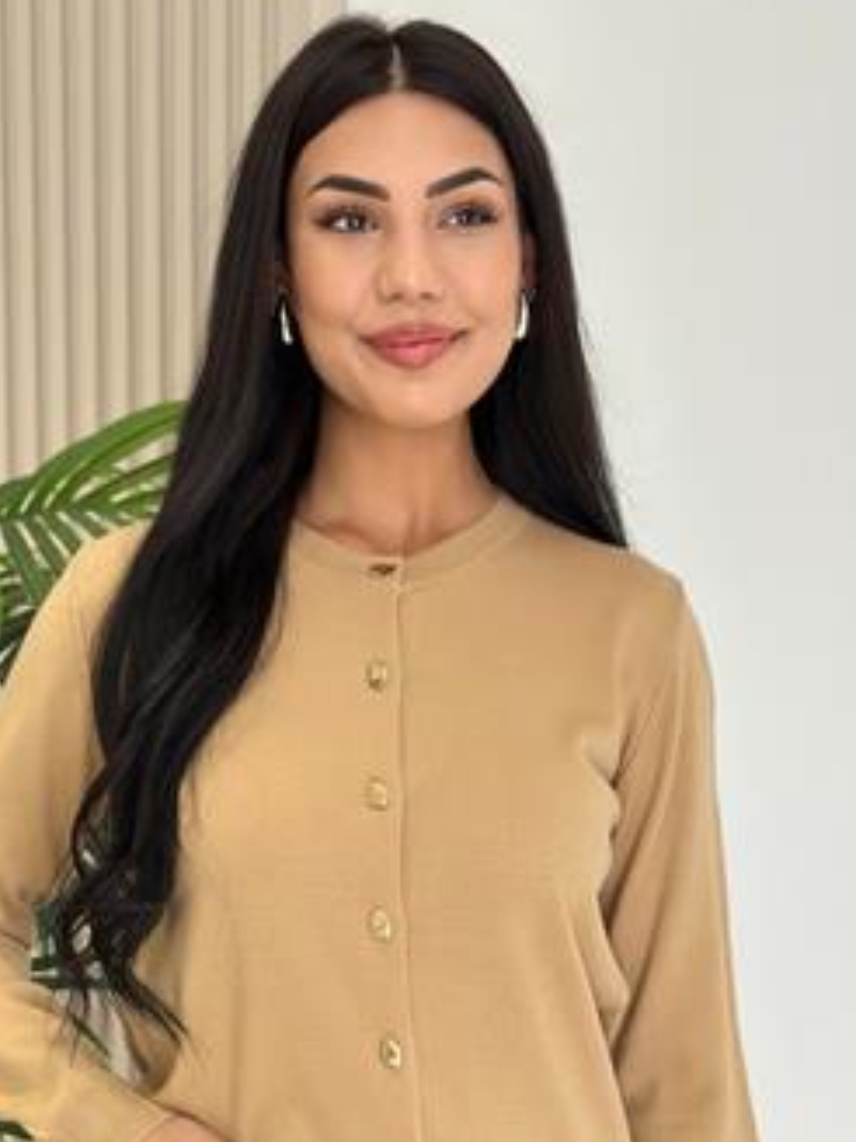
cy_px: 883
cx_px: 386
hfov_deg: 18.9
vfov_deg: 24.7
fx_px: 2572
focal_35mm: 78
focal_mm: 6.86
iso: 80
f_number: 1.78
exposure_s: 1/349
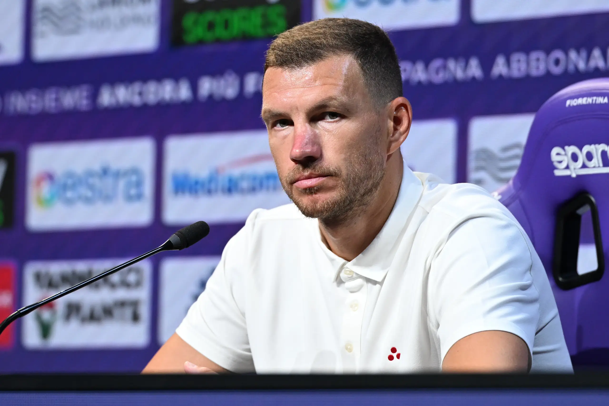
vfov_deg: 6.1
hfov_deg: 9.1
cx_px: 304
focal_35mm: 225
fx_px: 3805
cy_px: 203
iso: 2500
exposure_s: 1/500
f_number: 3.5
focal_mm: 150
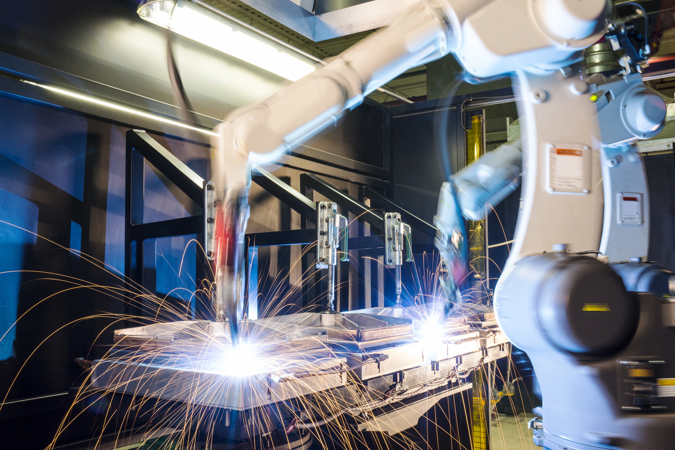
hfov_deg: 54.4
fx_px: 656
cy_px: 225
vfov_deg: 37.9
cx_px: 338
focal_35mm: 35
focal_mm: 35
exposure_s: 1/1.25
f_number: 22
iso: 400
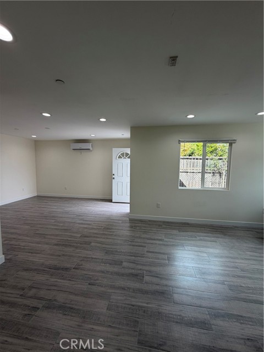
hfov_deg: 85.7
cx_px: 132
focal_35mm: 14
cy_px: 176
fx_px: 142
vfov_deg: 102.1
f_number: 2.2
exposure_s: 1/120
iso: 64
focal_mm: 2.22
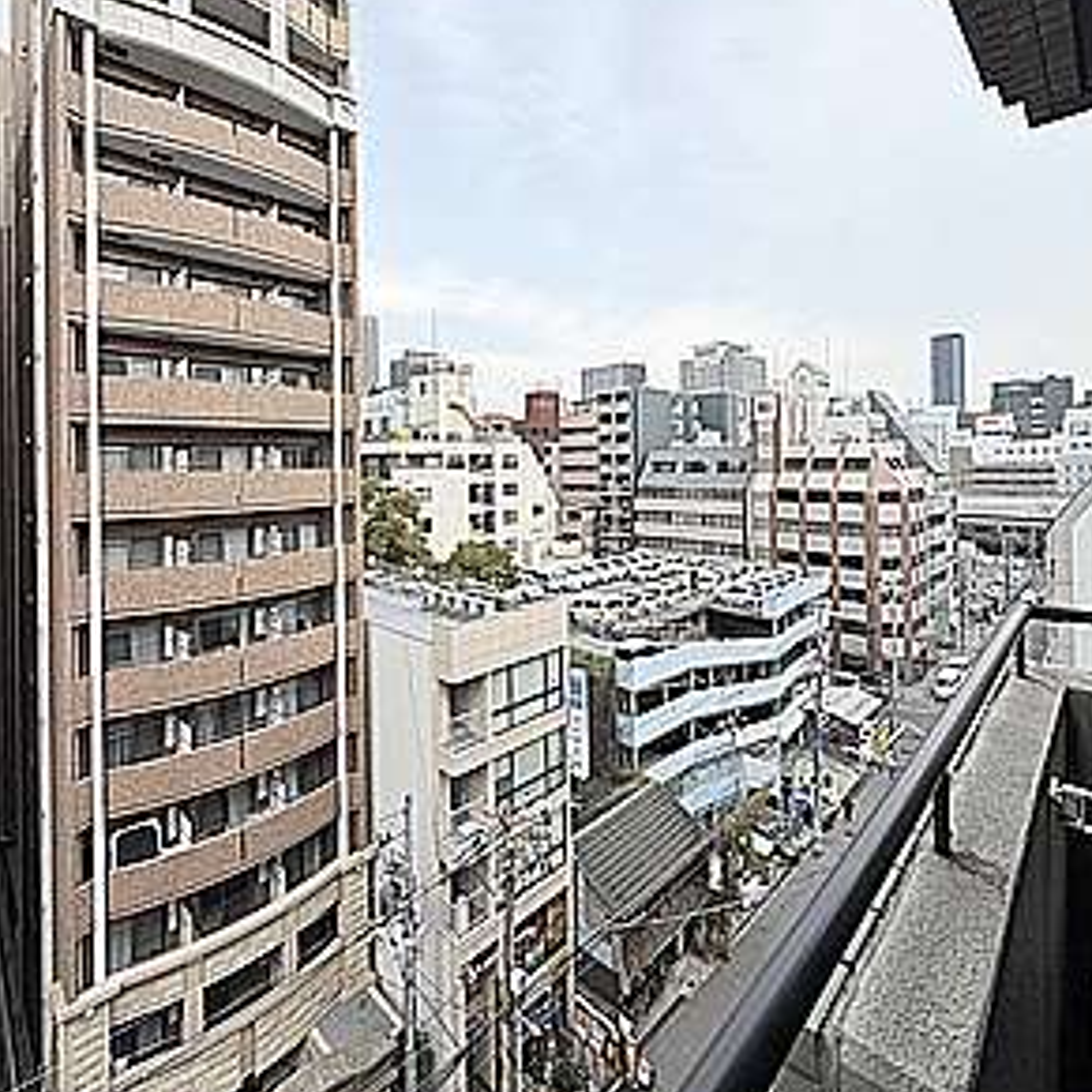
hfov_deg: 84.0
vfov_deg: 83.3
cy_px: 458
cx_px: 552
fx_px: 607
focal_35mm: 17
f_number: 2.2
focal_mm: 2.22
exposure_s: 1/770
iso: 25
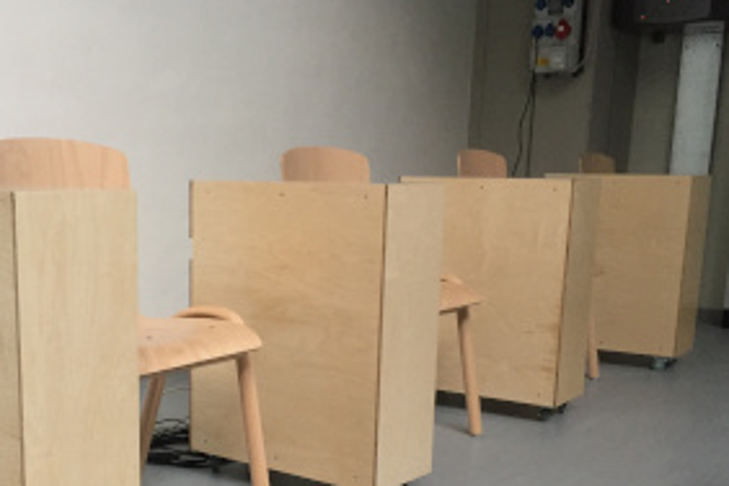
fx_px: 1012
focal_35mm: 50
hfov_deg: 39.0
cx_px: 231
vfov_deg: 26.4
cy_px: 396
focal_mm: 4.15
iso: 160
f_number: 2.2
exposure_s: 1/33
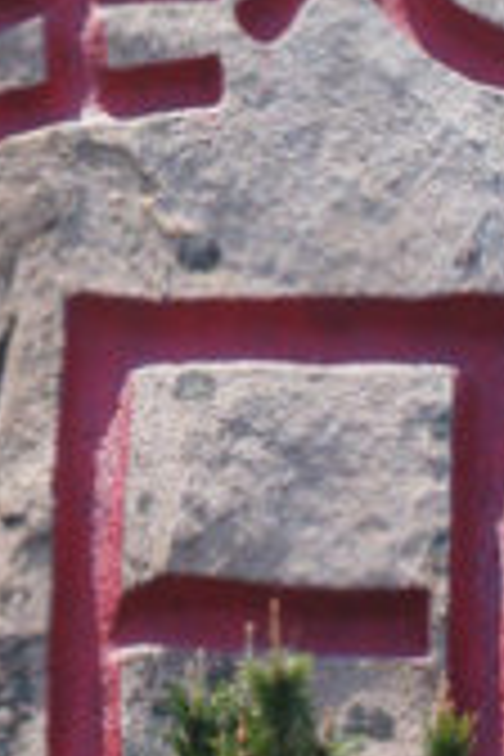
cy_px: -169
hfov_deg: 5.3
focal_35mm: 259
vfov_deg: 7.9
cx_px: -140
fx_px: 5439
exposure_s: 1/400
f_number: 8
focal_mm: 28
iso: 200
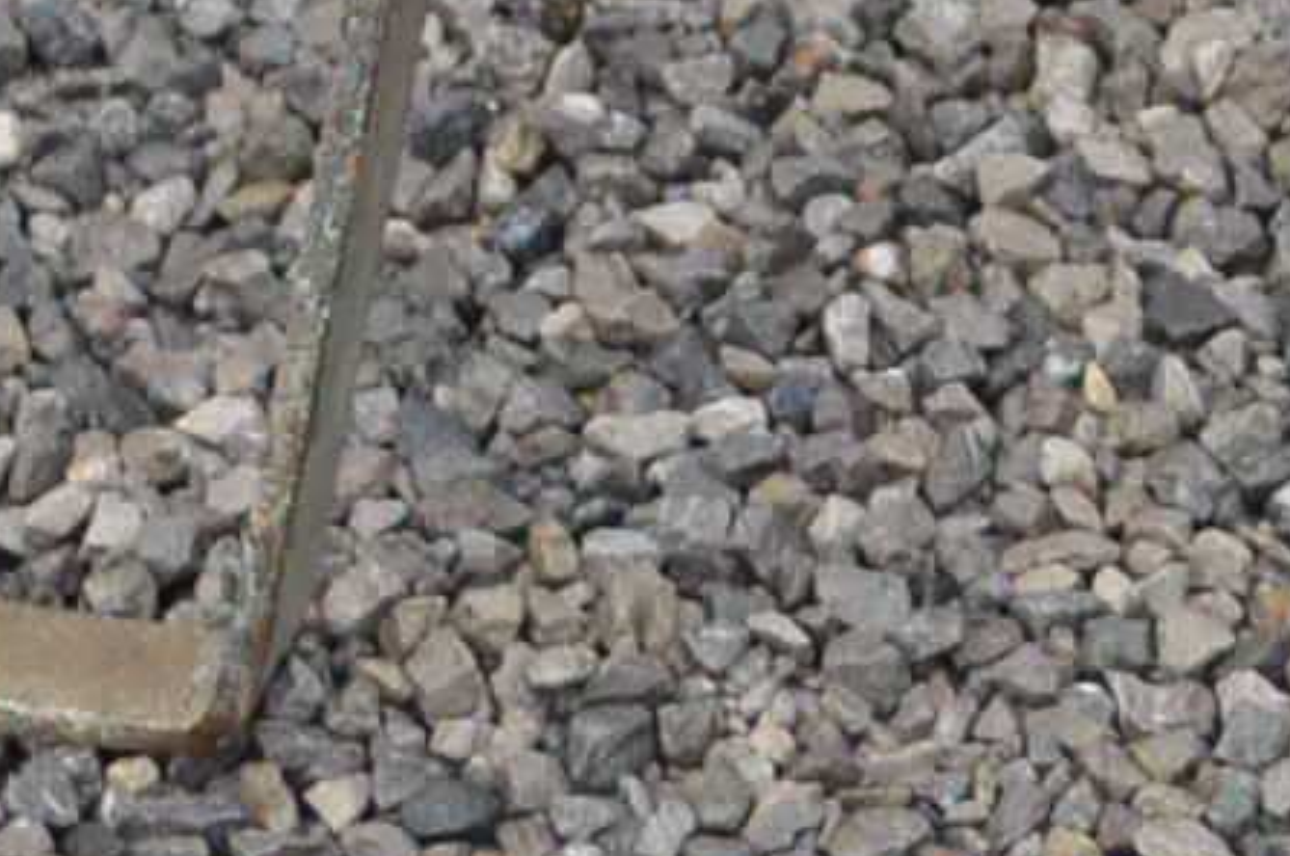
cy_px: -98
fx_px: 8695
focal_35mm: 243
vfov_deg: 5.6
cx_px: 2415
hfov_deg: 8.2
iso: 400
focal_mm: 24
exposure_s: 1/50
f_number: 4
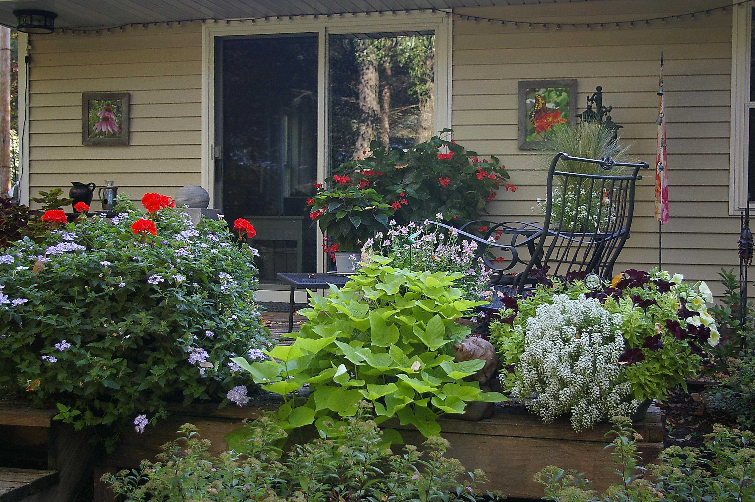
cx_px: 378
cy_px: 251
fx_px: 974
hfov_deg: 42.4
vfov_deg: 28.9
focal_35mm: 46
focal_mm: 31
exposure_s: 1/60
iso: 200
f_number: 4
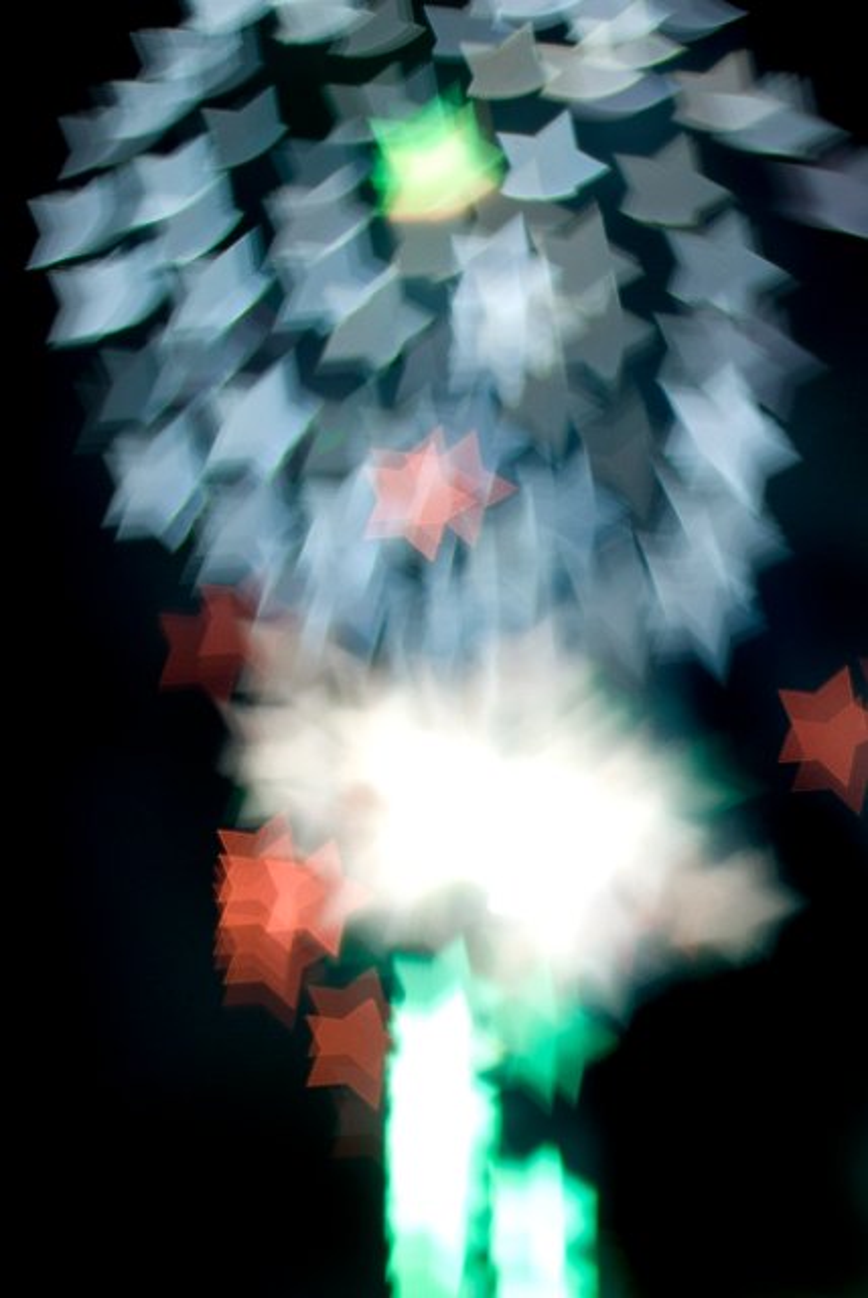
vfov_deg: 27.0
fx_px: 2706
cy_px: 649
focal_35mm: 75
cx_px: 434
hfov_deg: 18.2
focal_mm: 50
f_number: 1.4
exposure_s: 1/2.5
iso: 100
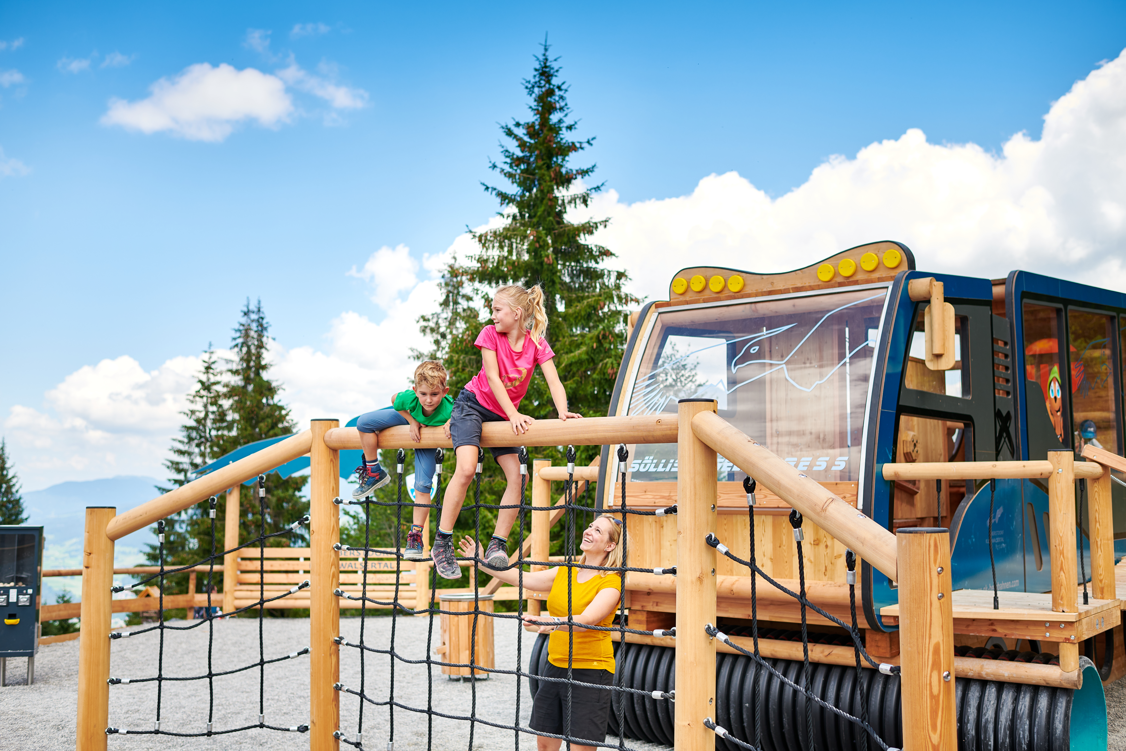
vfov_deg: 37.9
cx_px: 563
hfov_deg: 54.4
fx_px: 1095
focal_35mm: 35
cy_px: 376
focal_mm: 35
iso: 100
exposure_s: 1/640
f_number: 3.2
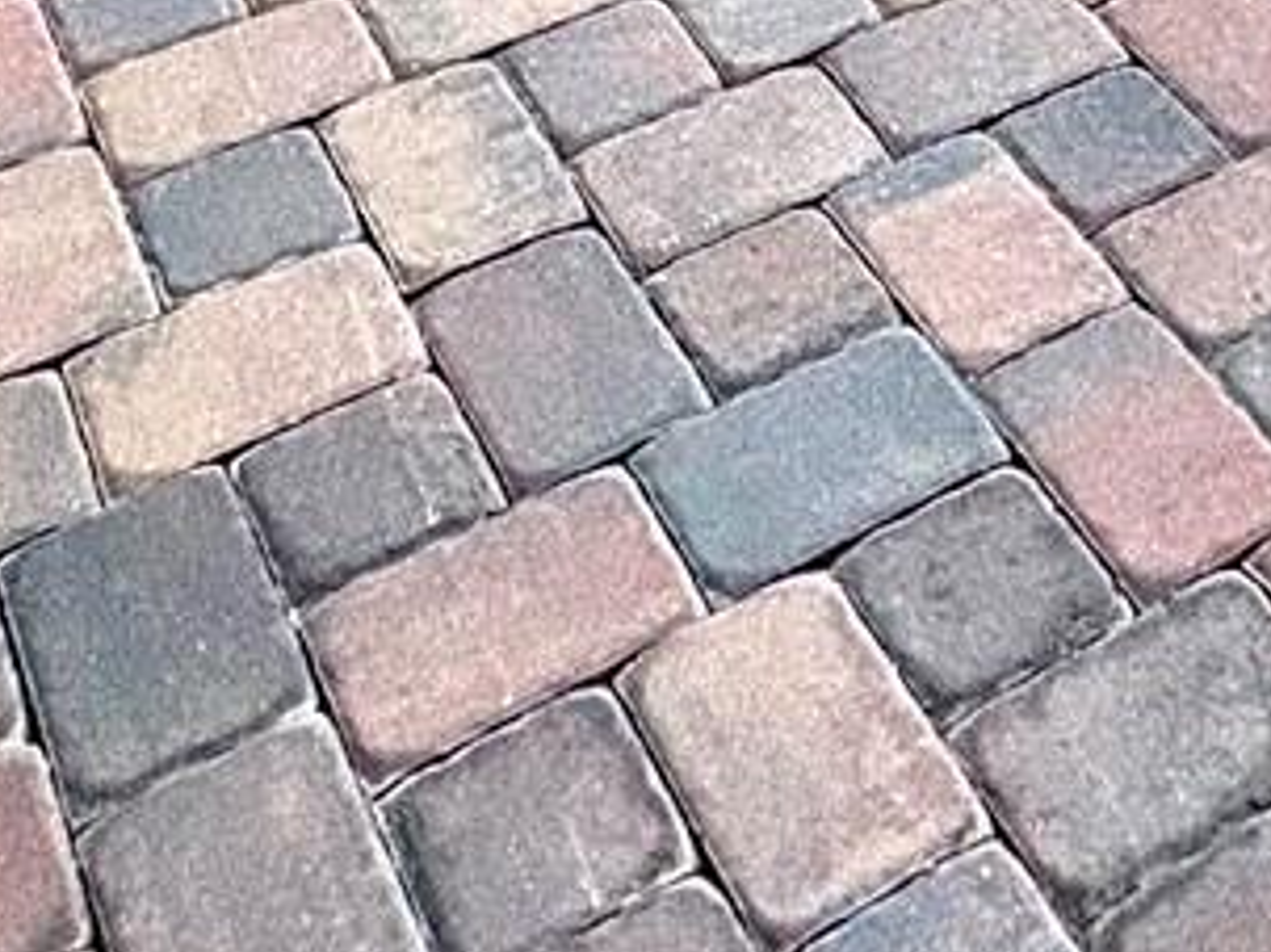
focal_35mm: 74
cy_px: -1397
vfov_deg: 13.6
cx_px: 1112
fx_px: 2716
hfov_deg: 25.6
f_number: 2.2
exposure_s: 1/99
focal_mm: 2.22
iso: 160
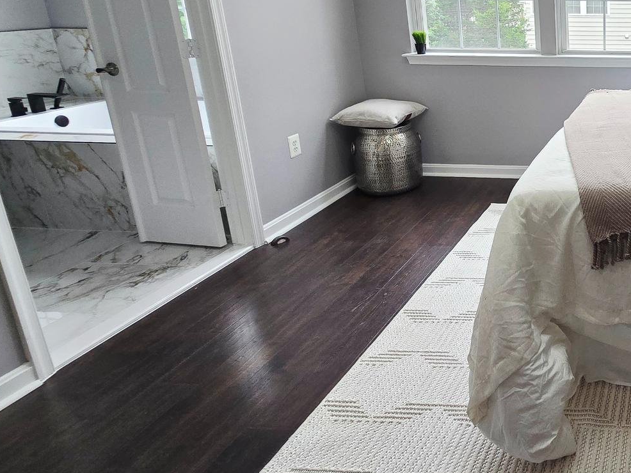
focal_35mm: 27
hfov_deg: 50.9
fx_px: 492
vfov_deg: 49.7
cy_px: 130
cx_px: 647
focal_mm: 2.2
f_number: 2.2
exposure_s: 1/60.2
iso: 80
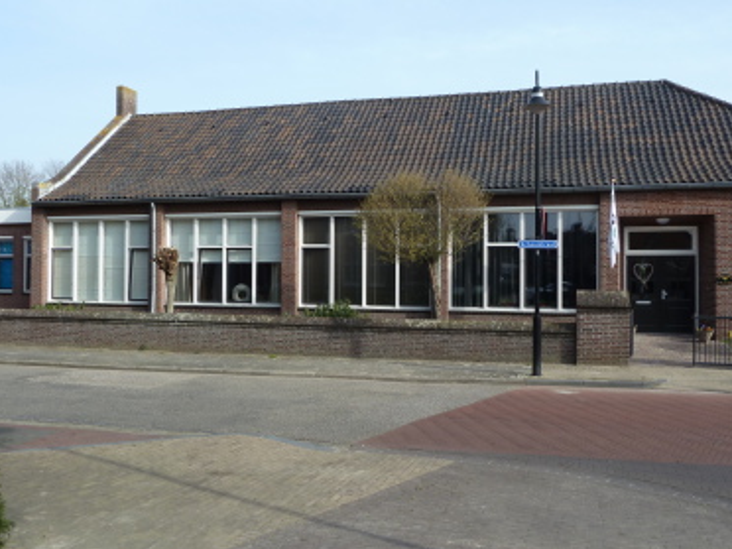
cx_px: 370
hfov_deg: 58.3
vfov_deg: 45.4
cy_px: 268
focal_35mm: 31
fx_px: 656
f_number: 4
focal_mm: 5
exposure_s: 1/320
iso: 80
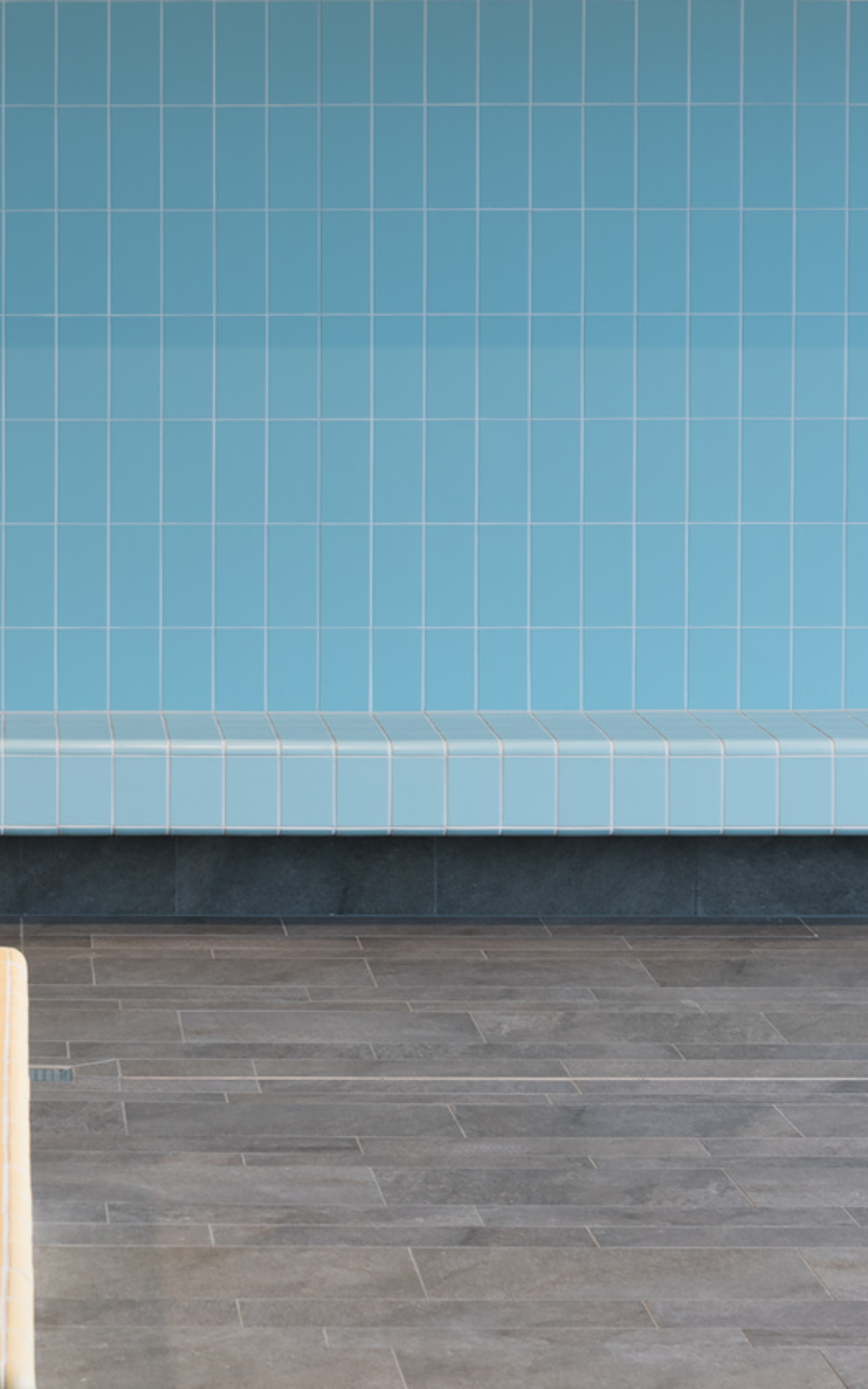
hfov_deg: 12.6
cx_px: -41
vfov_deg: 20.4
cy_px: 596
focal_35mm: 102
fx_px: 3861
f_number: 8
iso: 80
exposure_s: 1/2.5
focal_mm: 42
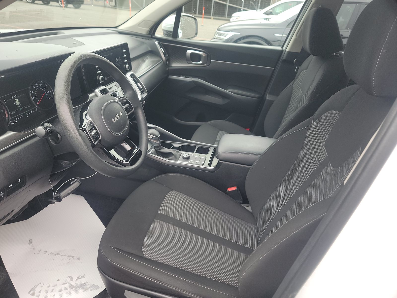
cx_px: 198
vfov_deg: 56.8
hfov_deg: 71.6
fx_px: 275
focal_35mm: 24
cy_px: 149
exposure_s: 1/59
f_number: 1.8
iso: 67
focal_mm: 6.7
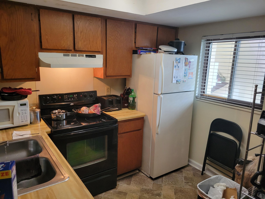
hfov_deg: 67.3
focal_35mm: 26
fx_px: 199
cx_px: 132
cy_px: 100
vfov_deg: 53.1
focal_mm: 5.4
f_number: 1.8
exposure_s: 1/120
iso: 250
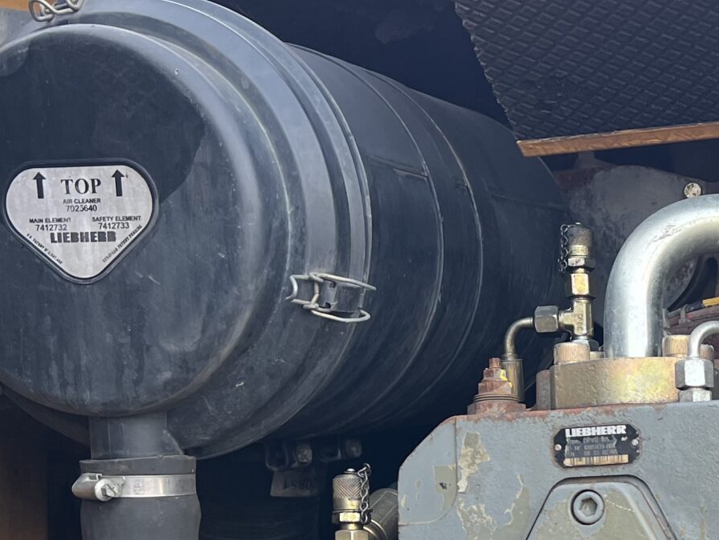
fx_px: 1538
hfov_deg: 24.2
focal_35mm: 74
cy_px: 538
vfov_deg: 19.4
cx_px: 833
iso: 50
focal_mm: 5.7
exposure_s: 1/121
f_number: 1.5
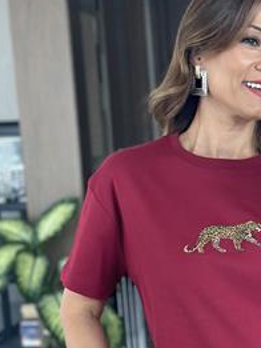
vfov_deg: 20.9
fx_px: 934
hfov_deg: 15.7
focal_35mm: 93
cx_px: 238
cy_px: 260
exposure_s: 1/130
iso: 100
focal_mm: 6.86
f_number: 1.78
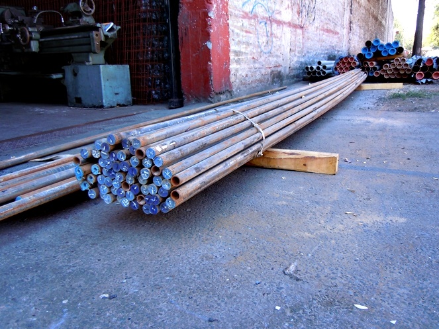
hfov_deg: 60.0
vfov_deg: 46.8
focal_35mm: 30
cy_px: 164
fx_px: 380
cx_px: 220
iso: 100
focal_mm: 5.4
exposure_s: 1/60
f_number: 3.5
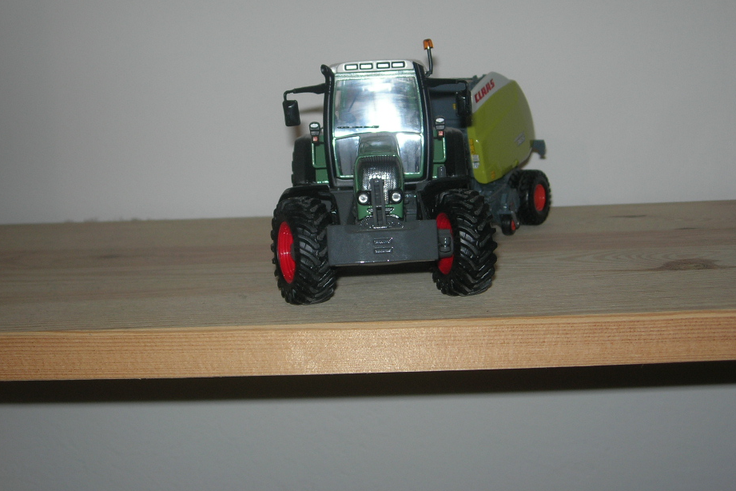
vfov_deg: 23.0
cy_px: 194
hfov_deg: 33.9
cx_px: 349
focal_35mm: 59
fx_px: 1206
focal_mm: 10.6
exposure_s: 1/60.1
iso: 64
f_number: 3.2
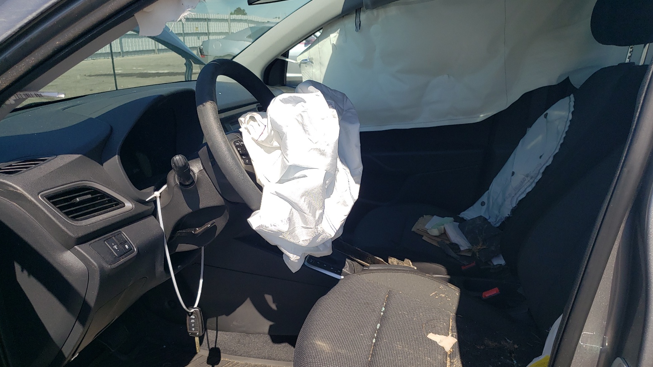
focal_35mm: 29
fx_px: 502
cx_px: 330
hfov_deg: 66.1
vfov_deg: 40.0
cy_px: 217
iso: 50
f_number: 1.5
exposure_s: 1/2500
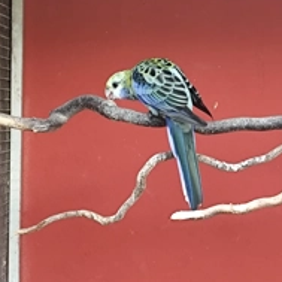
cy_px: 160
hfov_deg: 11.8
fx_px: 1364
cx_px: 213
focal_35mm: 148
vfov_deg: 11.8
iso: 200
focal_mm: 6.14
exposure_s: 1/50
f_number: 1.65
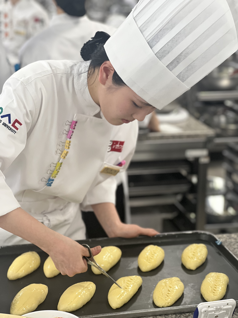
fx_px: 706
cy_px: 159
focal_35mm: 77
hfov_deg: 19.1
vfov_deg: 25.3
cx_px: 119
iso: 250
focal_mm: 9
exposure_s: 1/120
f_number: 2.8
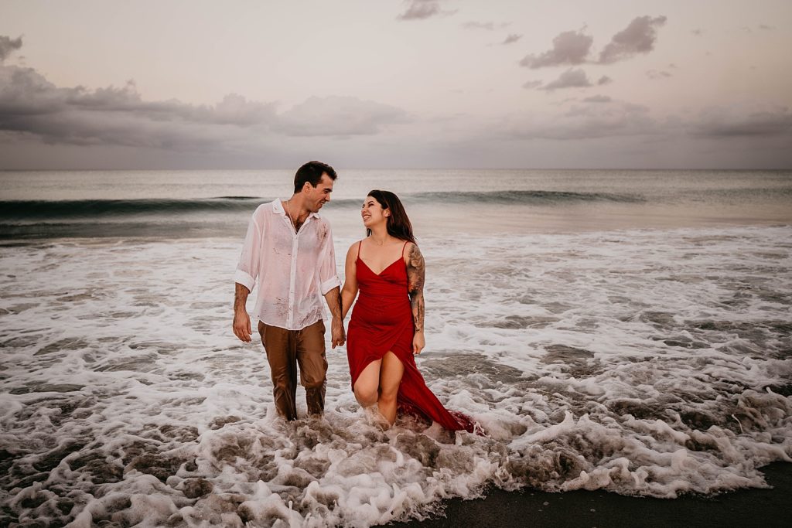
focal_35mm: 33
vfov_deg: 40.0
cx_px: 396
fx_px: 726
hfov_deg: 57.2
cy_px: 264
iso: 200
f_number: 2.8
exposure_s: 1/320
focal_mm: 33
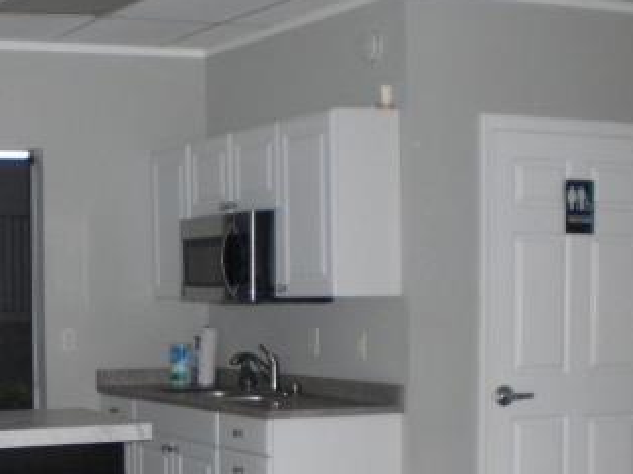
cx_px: 63
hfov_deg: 24.3
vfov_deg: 18.7
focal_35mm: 78
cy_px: 377
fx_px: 1426
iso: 200
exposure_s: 1/60
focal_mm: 6.3
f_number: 3.1
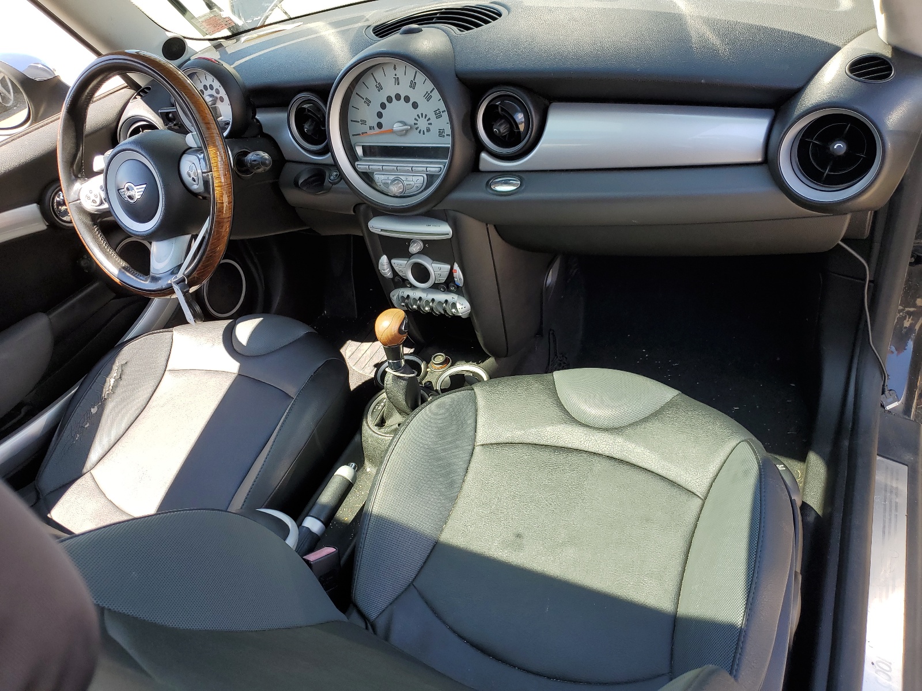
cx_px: 461
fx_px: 693
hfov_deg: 67.3
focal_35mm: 26
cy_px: 346
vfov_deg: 53.1
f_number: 1.5
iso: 50
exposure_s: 1/345
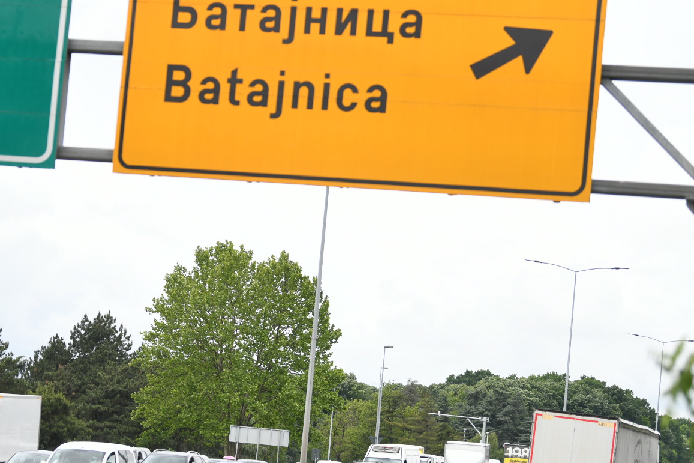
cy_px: 255
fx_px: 2294
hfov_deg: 17.2
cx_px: 241
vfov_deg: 11.5
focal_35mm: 119
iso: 800
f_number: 2.8
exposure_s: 1/8000
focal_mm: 85
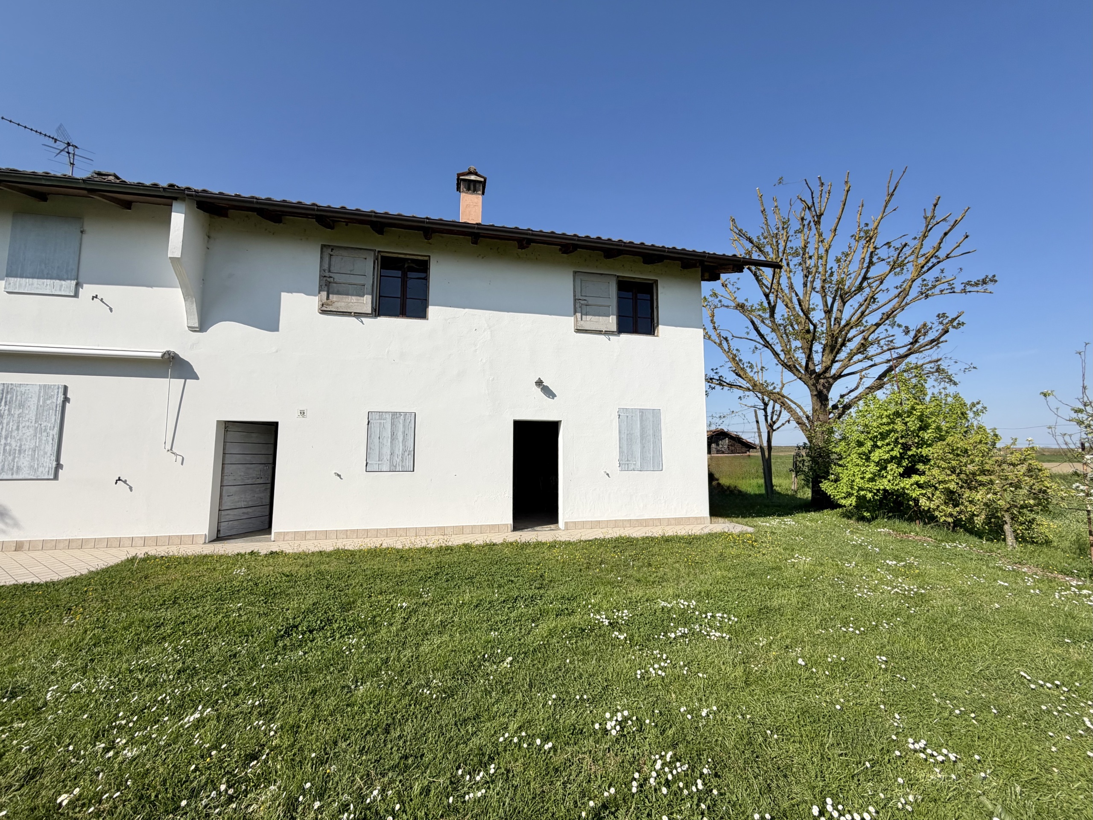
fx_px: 442
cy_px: 410
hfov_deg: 102.1
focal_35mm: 14
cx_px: 546
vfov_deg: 85.7
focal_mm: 2.22
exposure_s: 1/1339
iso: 20
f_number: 2.2
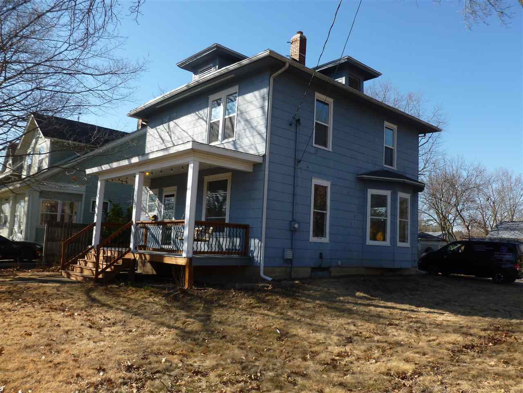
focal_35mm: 28
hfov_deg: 63.4
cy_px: 196
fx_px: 423
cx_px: 262
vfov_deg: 49.7
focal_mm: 5
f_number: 3.3
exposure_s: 1/640
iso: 100
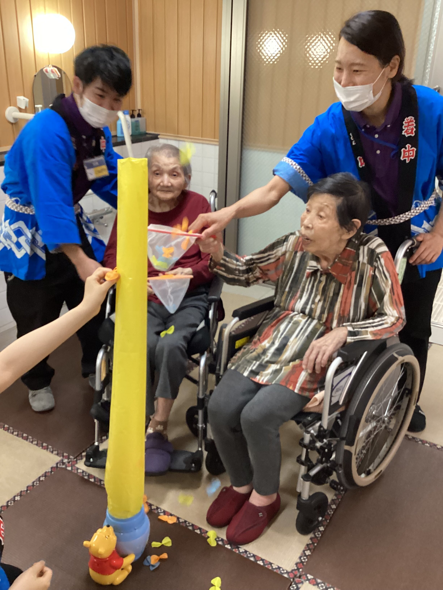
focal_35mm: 31
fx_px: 529
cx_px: 222
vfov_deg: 58.4
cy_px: 295
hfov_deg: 45.4
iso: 320
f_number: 2.4
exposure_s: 1/40
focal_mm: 3.3
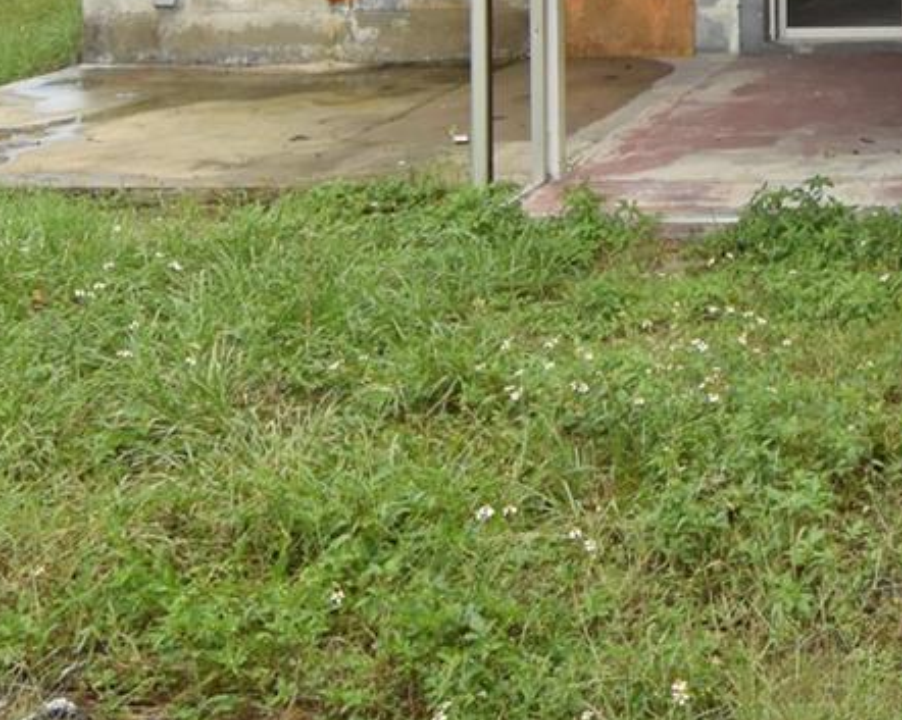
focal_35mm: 68
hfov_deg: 24.2
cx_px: 1194
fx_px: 1814
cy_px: -273
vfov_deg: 20.1
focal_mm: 7.7
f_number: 4
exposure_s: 1/125
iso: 500
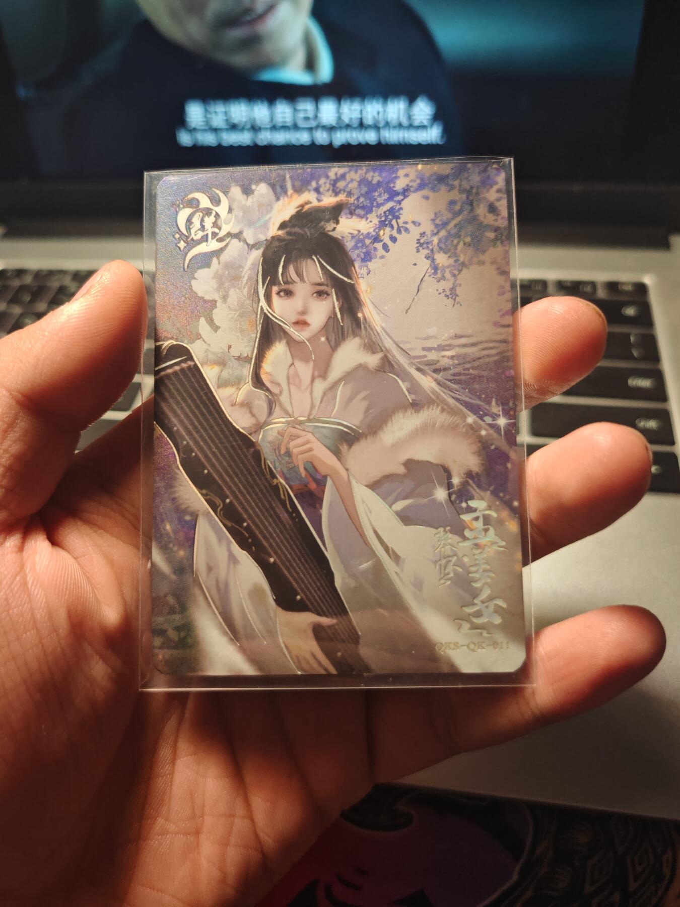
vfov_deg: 67.3
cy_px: 454
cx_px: 340
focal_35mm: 26
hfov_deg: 53.1
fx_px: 681
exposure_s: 1/100
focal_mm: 5.4
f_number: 1.6
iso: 320
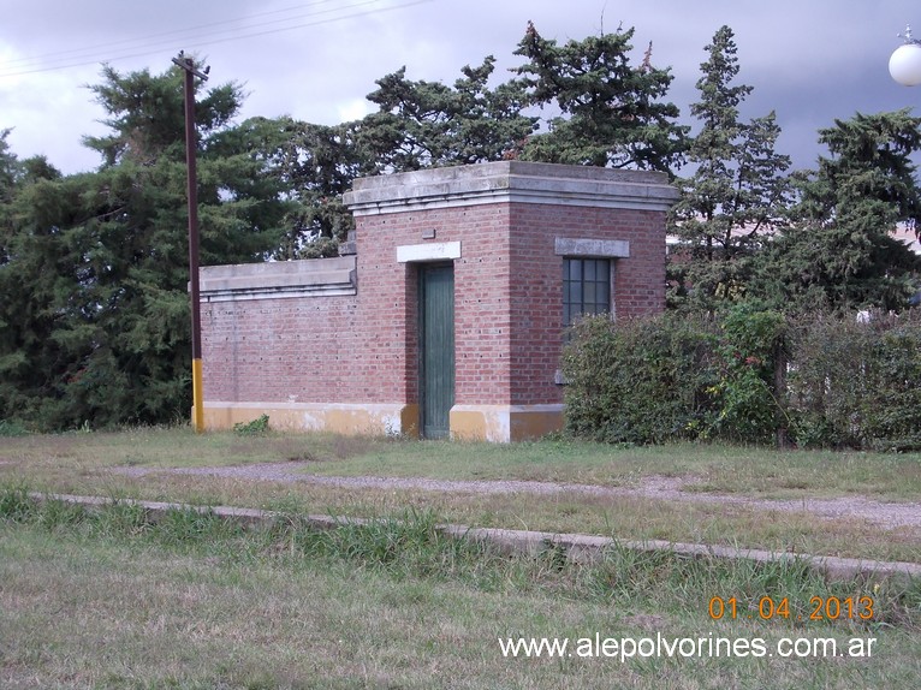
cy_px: 345
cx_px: 460
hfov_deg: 23.8
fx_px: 2181
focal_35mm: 82
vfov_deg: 18.0
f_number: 4.8
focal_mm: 11.6
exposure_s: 1/400
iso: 80
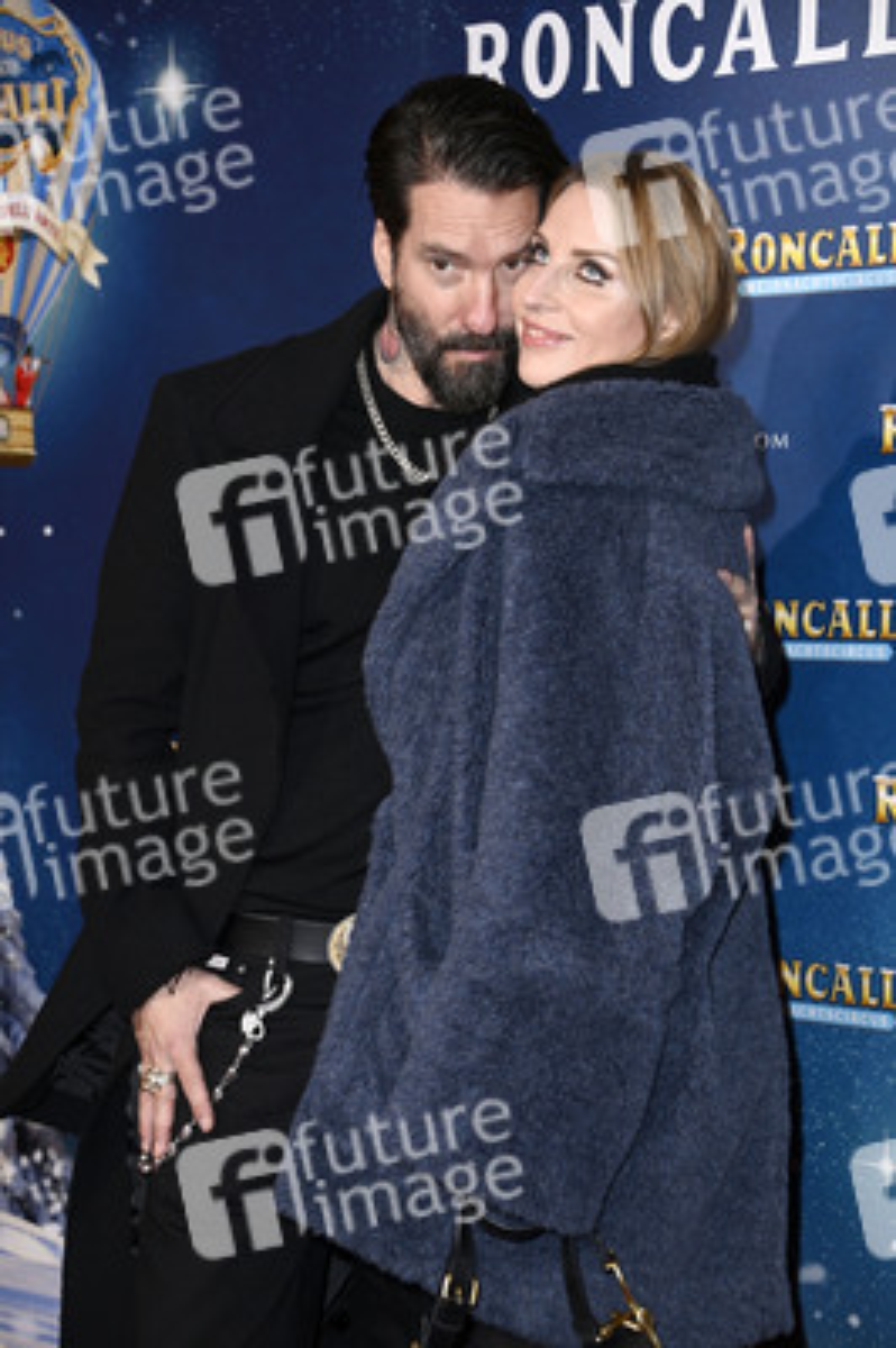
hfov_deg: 15.2
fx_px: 3366
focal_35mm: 90
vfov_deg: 22.6
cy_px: 674
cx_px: 448
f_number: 5.6
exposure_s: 1/250
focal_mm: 90
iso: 1250
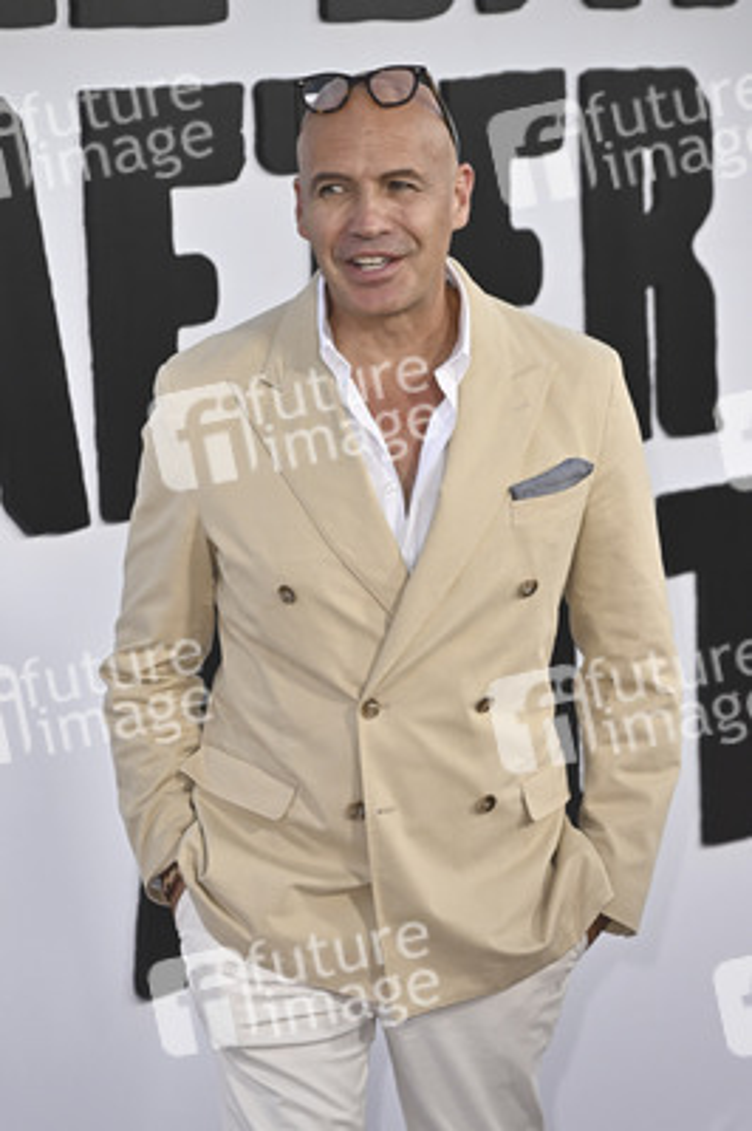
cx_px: 376
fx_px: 3044
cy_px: 566
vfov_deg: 21.0
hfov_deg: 14.1
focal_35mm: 97
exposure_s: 1/320
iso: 800
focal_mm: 97
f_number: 5
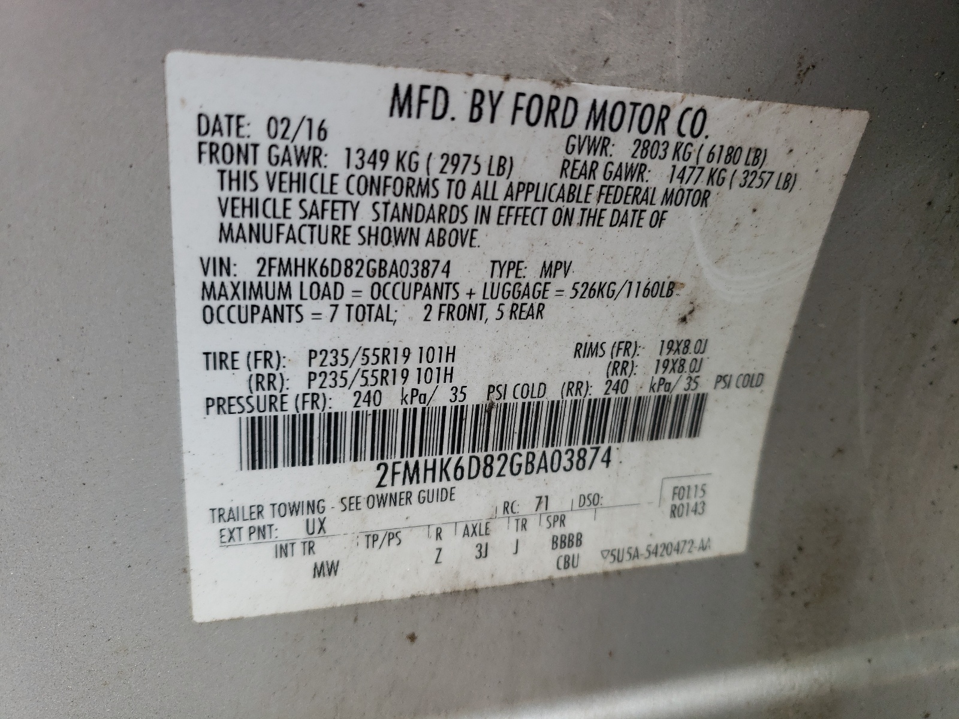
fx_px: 720
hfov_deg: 67.3
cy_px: 360
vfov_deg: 53.1
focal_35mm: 26
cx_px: 480
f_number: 1.5
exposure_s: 1/185
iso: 50
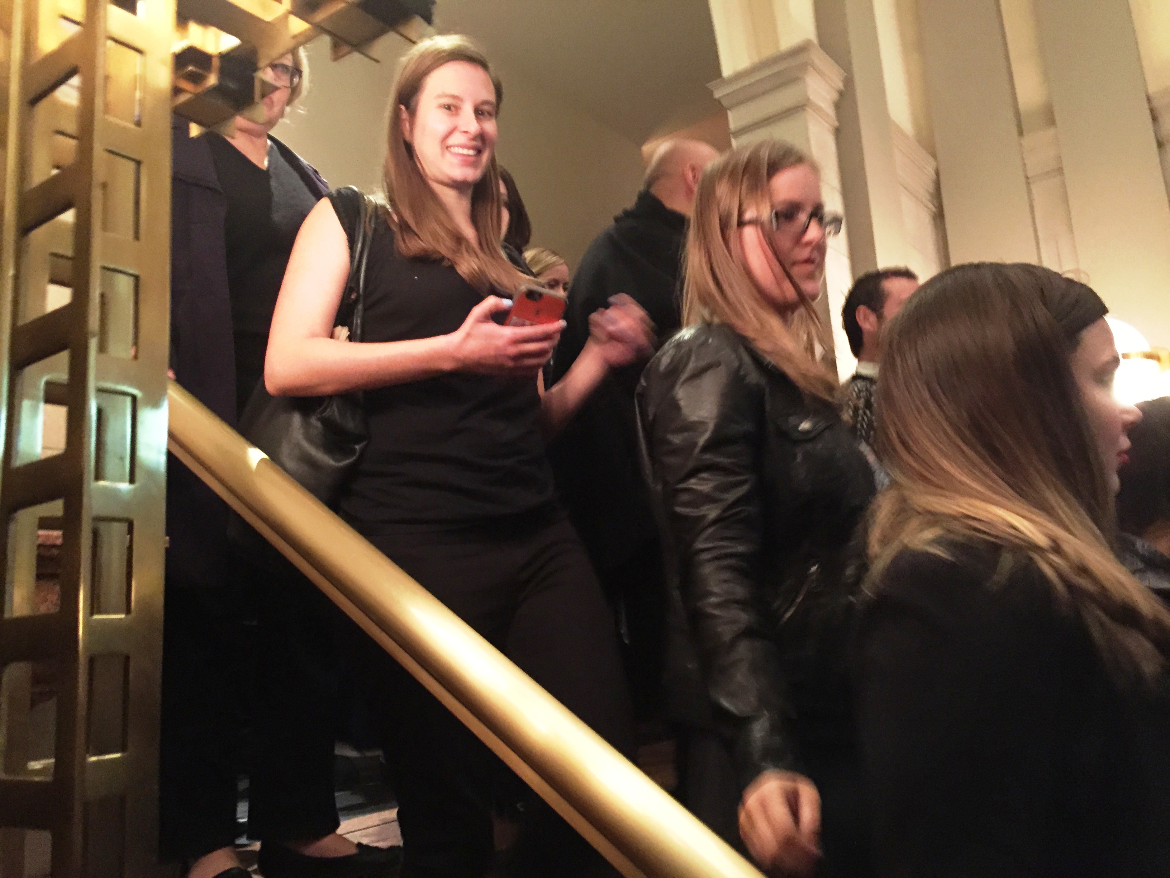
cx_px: 585
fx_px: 980
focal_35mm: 29
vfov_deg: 48.2
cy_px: 439
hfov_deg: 61.7
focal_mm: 4.15
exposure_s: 1/15
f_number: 2.2
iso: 500
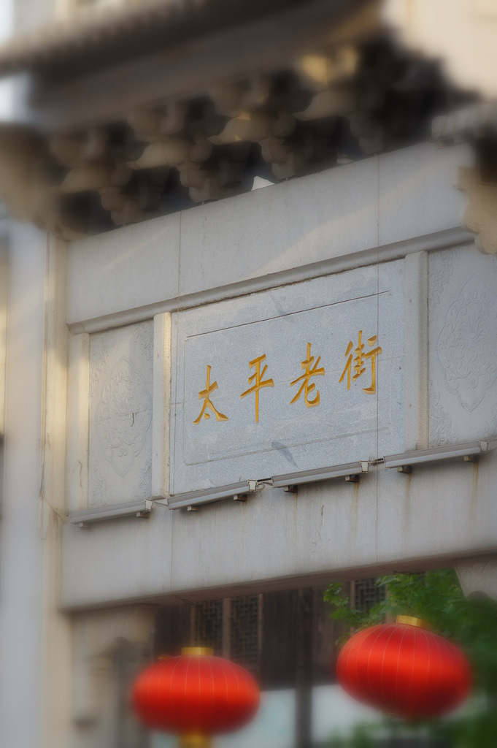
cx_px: 248
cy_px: 374
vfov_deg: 10.2
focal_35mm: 202
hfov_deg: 6.8
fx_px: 4200
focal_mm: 135
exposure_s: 1/800
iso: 200
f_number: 2.8
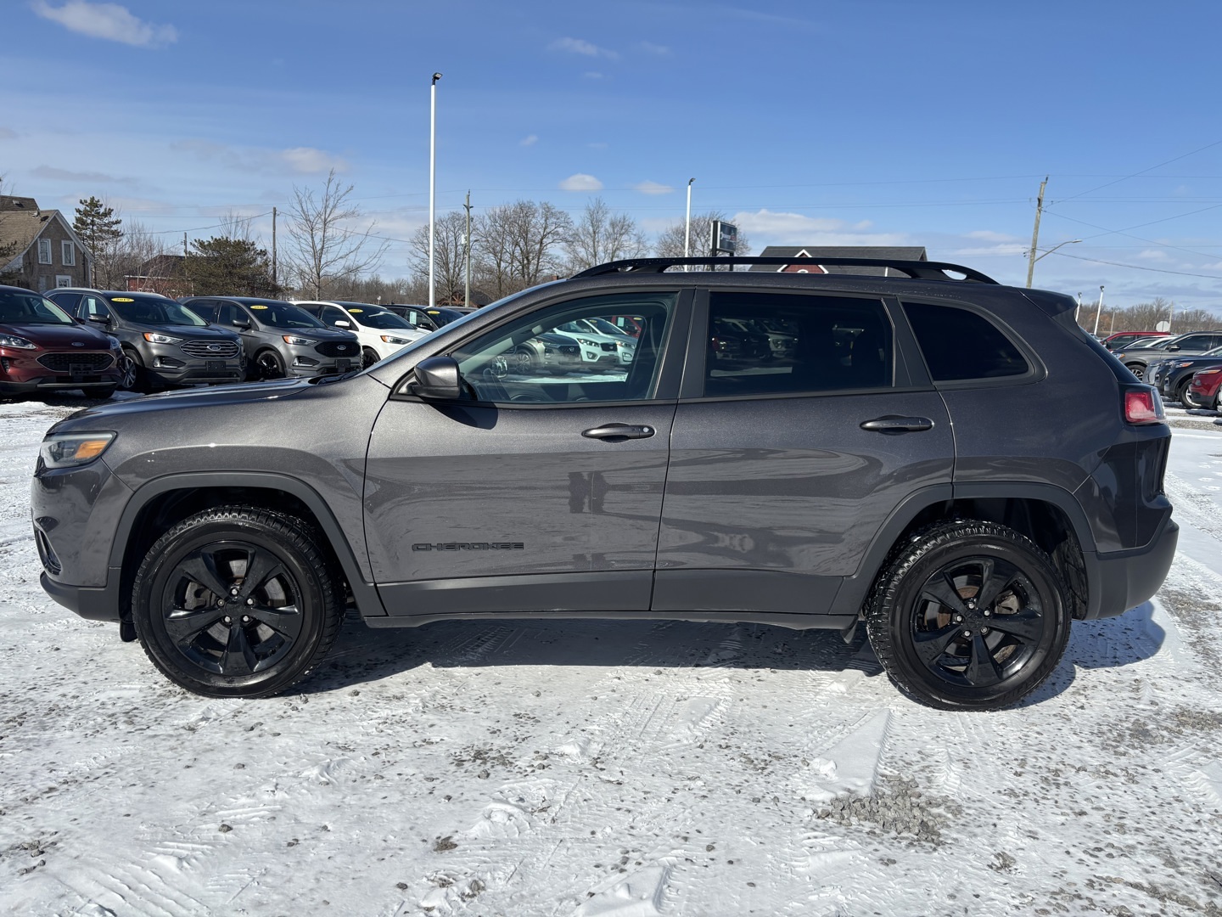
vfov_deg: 53.1
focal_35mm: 26
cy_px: 458
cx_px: 611
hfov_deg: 67.3
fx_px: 918
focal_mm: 5.96
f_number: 1.6
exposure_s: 1/6711
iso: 50
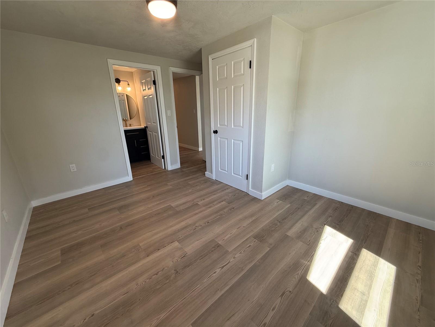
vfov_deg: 85.7
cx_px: 218
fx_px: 176
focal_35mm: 14
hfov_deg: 102.1
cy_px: 164
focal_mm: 2.22
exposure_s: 1/120
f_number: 2.2
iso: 100
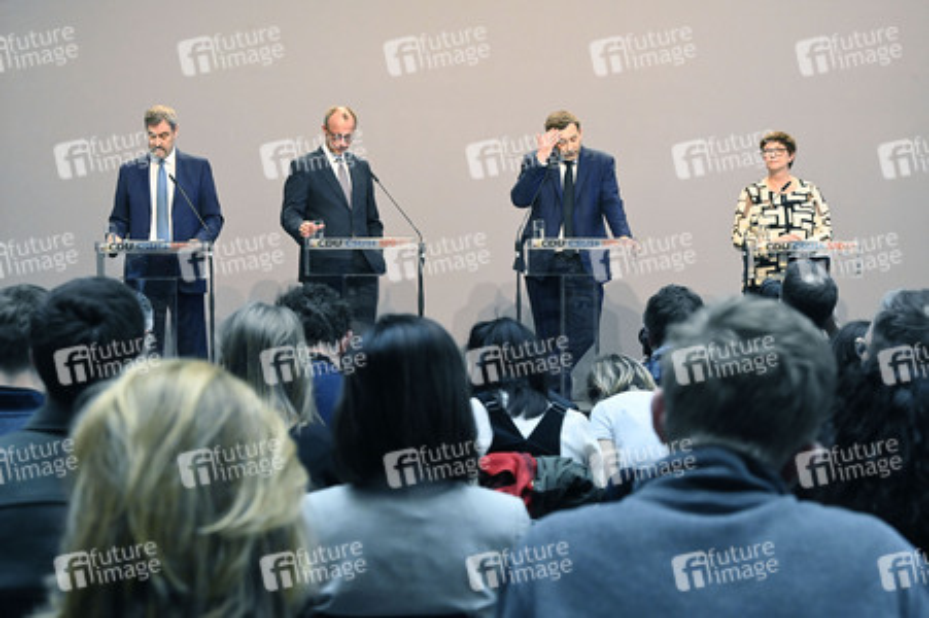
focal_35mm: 78
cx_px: 464
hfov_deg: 26.0
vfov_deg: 17.5
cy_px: 309
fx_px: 2011
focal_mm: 78
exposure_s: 1/640
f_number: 8
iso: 12800
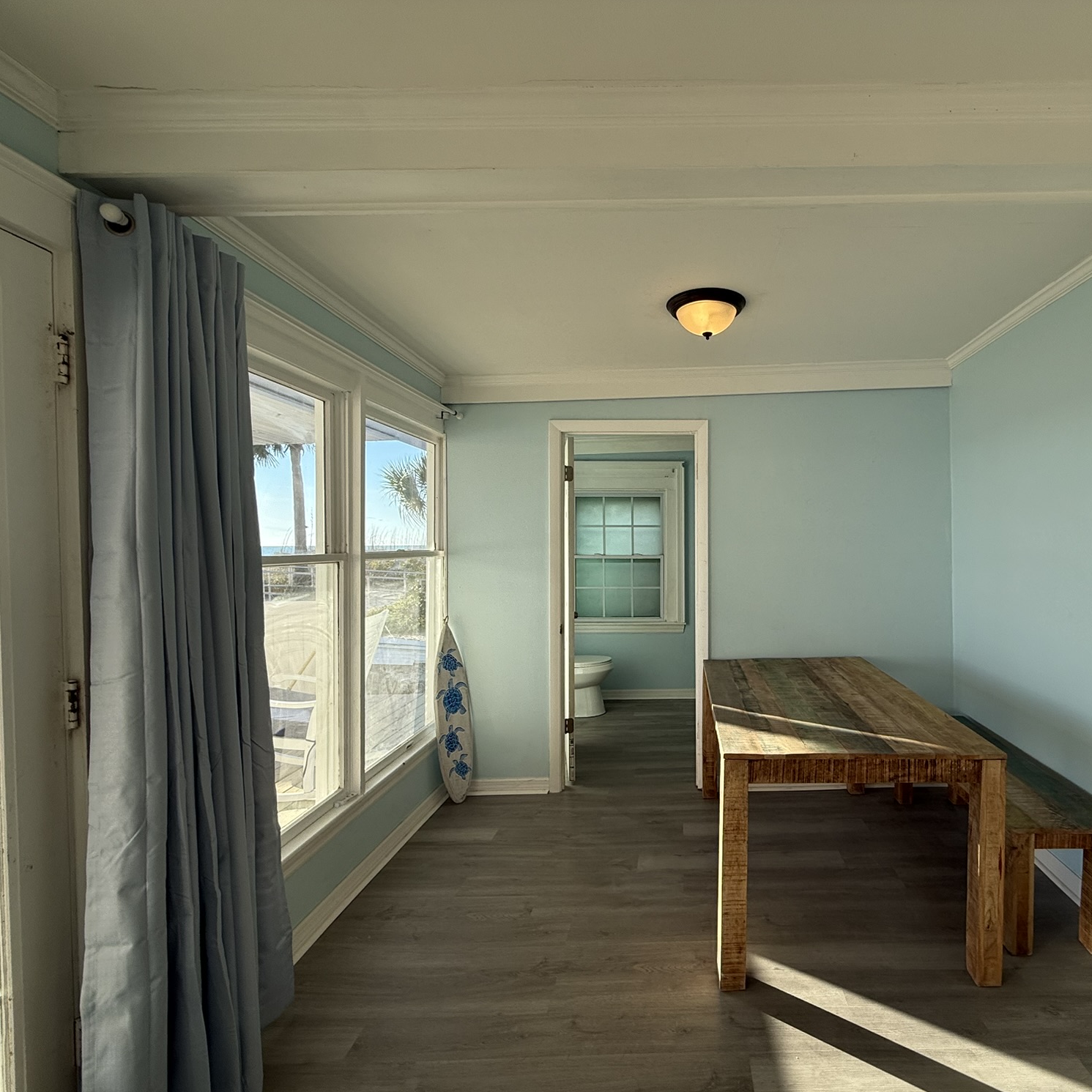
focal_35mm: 17
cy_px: 559
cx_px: 702
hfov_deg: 81.9
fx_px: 607
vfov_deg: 84.0
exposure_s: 1/585
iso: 64
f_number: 2.2
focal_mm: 2.22
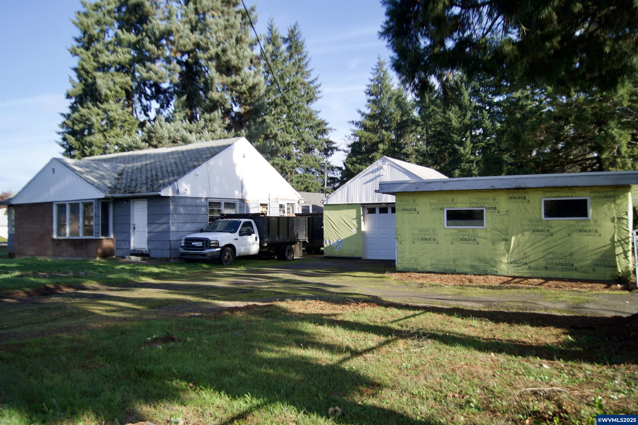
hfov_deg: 62.0
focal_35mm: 30
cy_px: 212
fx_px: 531
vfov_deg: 43.6
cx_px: 319
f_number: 4.5
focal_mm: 20
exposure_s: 1/500
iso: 100
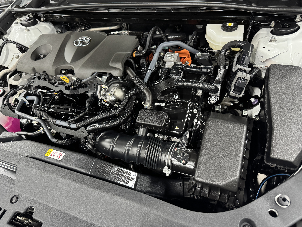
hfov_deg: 71.6
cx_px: 151
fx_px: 209
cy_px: 114
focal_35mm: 24
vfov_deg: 56.8
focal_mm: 6.76
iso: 800
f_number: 1.78
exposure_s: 1/38
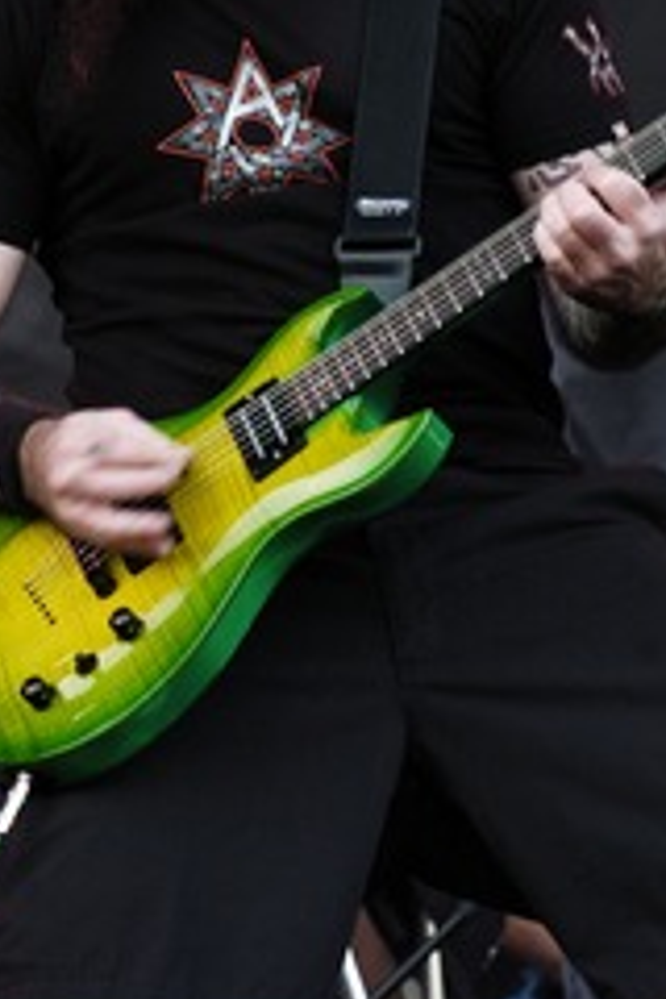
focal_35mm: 325
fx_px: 9018
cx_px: 256
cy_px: 287
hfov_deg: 4.2
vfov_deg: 6.3
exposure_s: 1/125
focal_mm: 130
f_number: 5.6
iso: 400
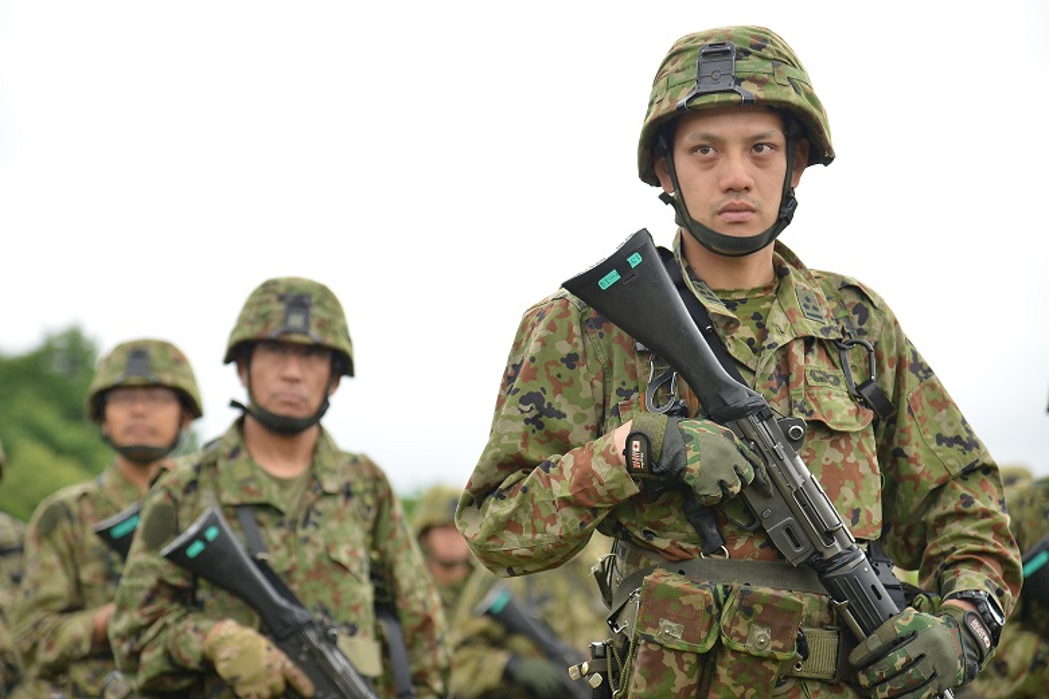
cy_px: 350
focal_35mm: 120
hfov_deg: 17.1
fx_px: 3496
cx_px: 524
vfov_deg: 11.4
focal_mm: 120
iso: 800
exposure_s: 1/640
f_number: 4.5
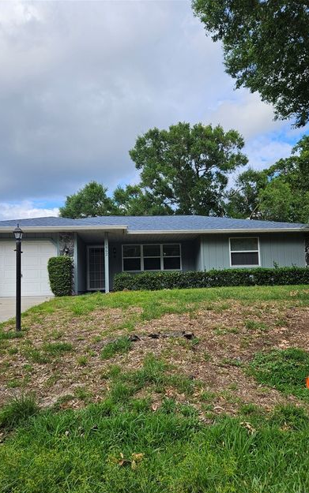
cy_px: 262
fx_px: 350
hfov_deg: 47.6
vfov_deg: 70.3
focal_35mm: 26
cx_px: 168
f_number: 1.8
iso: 25
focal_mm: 5.4
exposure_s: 1/1347
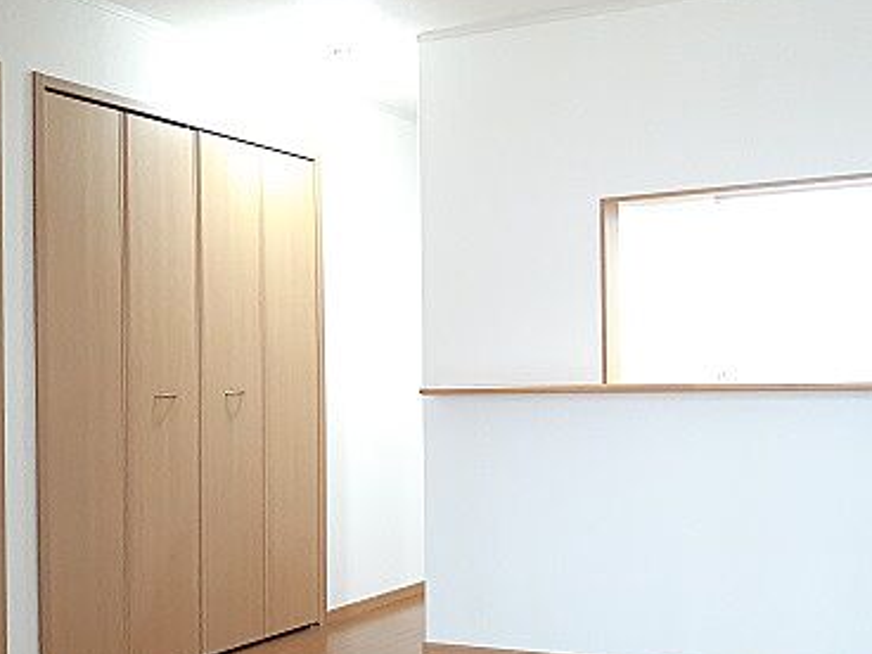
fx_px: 1184
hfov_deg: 40.2
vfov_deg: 30.8
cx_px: 531
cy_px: 384
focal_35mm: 47
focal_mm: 3.6
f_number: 1.9
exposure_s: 1/25
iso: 320
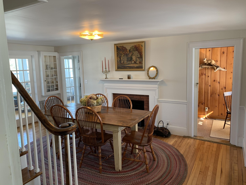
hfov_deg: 67.3
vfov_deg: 53.1
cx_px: 123
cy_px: 92
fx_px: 185
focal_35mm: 26
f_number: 1.8
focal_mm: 4.25
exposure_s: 1/60
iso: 100
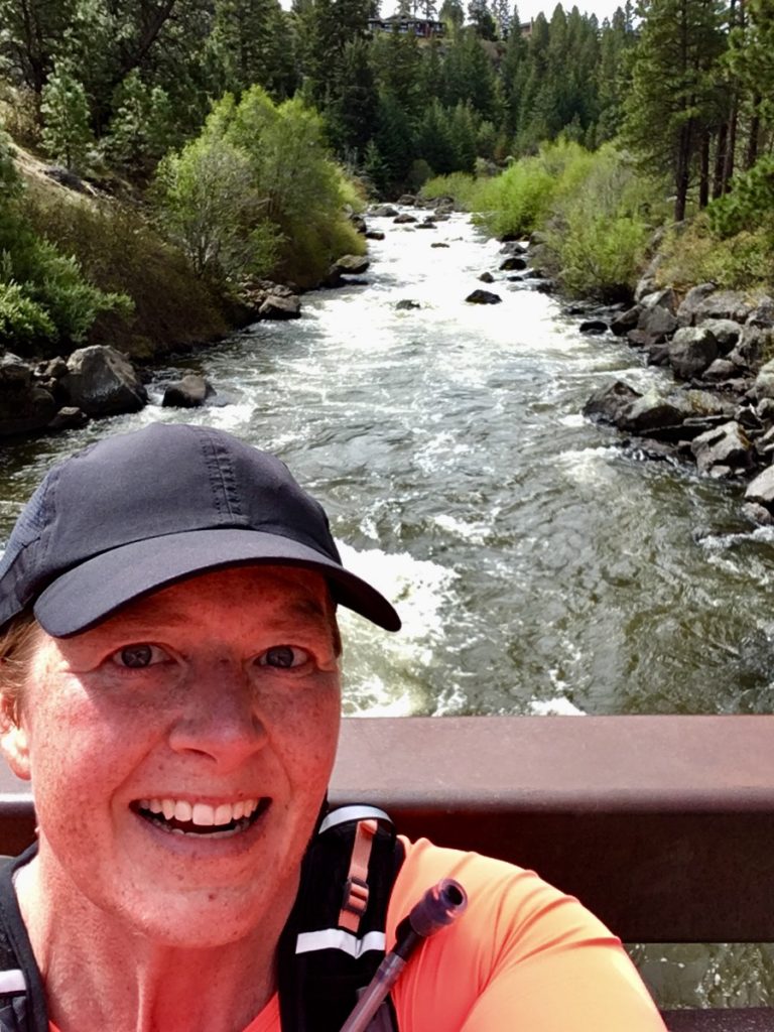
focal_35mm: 31
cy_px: 516
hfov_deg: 45.4
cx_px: 387
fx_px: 924
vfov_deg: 58.4
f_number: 2.4
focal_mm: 2.15
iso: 50
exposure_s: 1/619
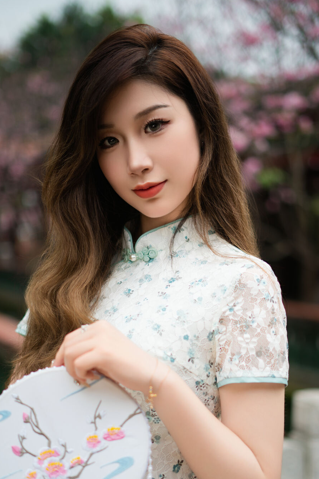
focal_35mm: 67
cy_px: 310
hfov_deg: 20.3
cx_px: 183
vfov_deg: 29.9
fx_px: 891
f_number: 1.8
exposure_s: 1/320
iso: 100
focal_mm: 50
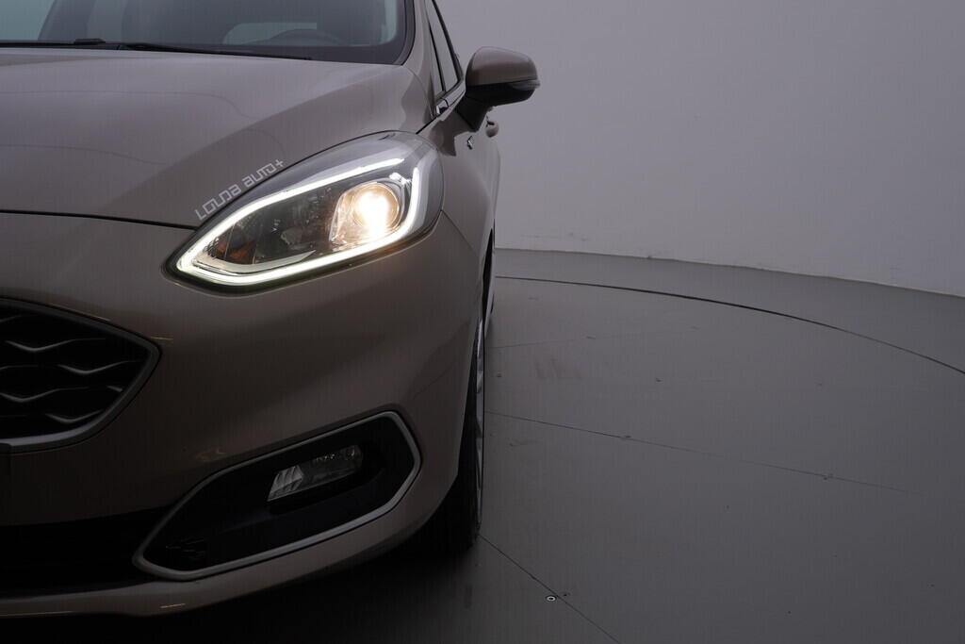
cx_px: 482
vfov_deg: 36.9
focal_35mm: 36
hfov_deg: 53.1
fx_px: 965
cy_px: 322
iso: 125
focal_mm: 24
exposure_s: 1/160
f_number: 5.6
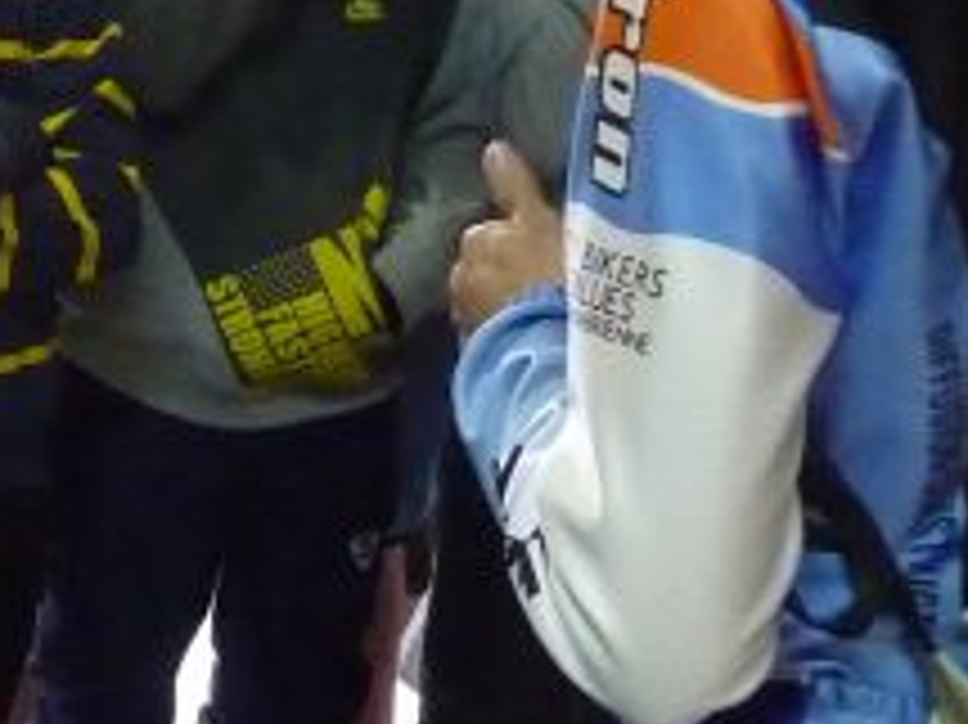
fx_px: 2990
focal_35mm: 107
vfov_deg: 13.6
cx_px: -243
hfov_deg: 17.4
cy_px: -22
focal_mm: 4.7
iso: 800
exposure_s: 1/25
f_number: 3.3
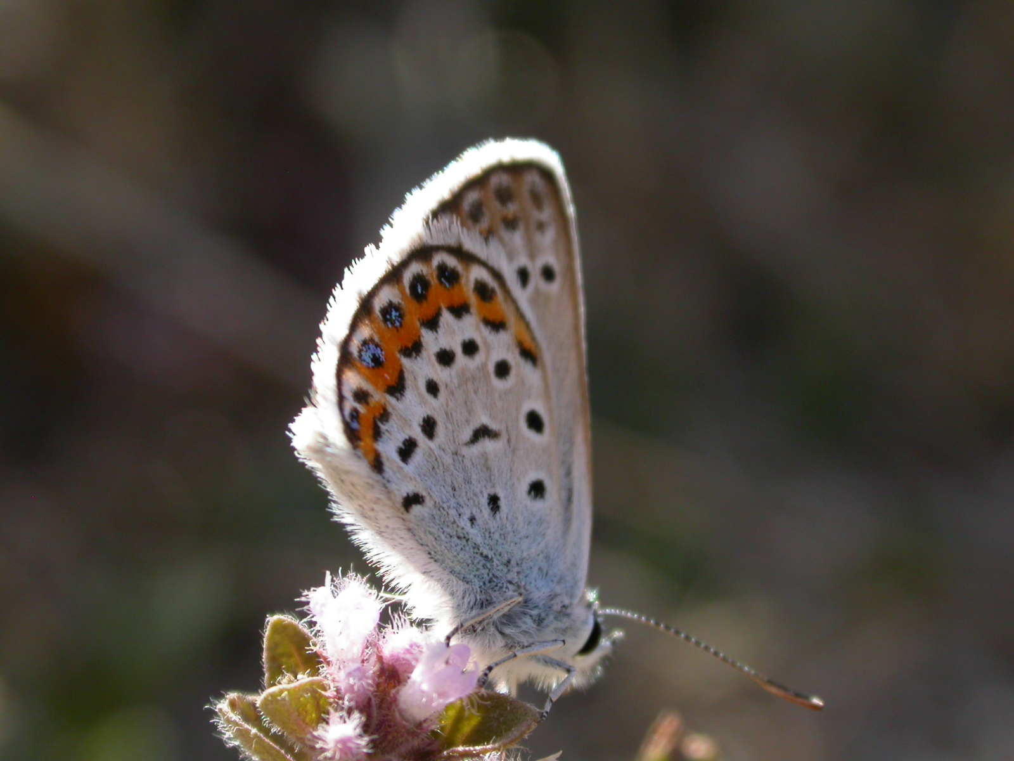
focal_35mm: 126
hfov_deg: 15.6
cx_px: 507
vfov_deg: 11.8
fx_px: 3691
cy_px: 380
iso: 100
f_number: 5.8
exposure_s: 1/154
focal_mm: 26.2
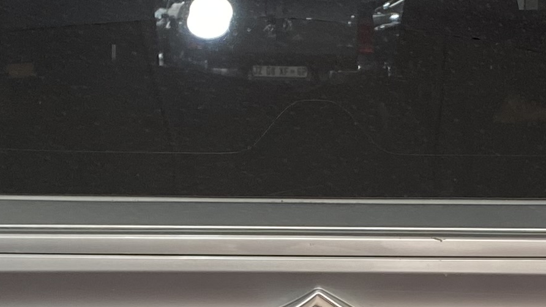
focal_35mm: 128
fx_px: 1853
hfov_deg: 16.7
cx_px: 365
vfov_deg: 9.3
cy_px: 393
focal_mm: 4.25
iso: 100
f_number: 1.8
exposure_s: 1/103
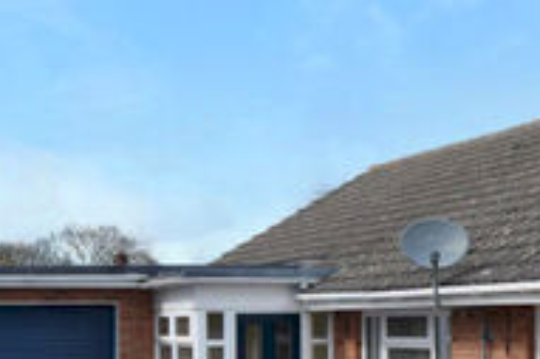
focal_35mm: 77
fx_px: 1154
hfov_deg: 24.9
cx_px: 560
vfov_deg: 17.7
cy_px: 185
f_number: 8
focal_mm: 14
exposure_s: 1/250
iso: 100
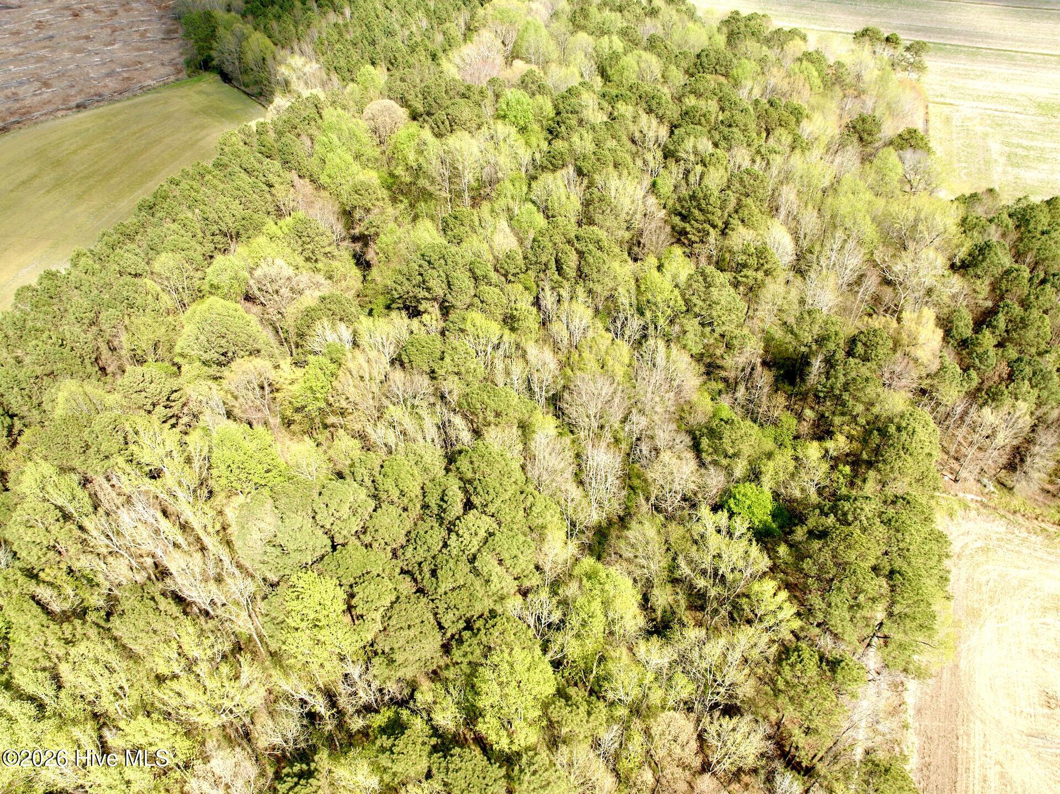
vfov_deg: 56.8
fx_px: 735
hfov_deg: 71.6
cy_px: 397
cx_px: 530
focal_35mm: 24
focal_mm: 12.29
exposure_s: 1/1000
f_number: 2.8
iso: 100
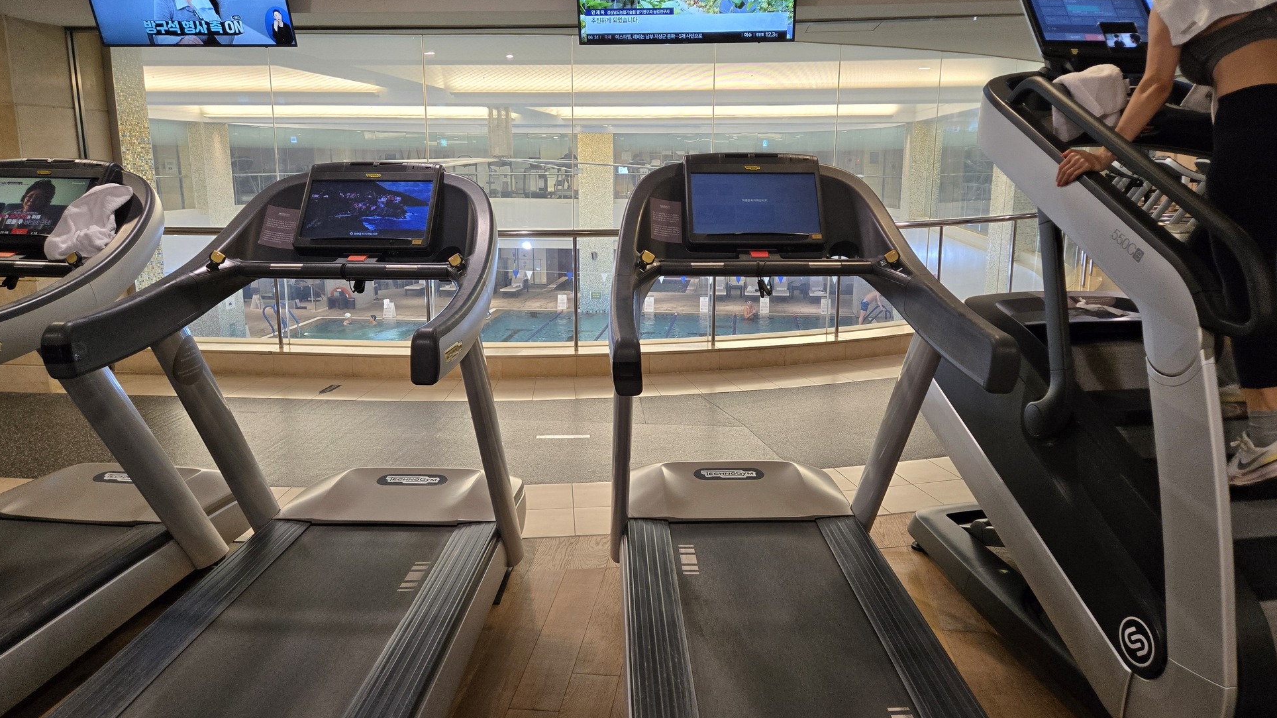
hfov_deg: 71.9
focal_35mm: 26
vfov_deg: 44.3
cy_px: 314
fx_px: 880
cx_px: 648
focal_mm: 5.4
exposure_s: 1/120
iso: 250
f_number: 1.8
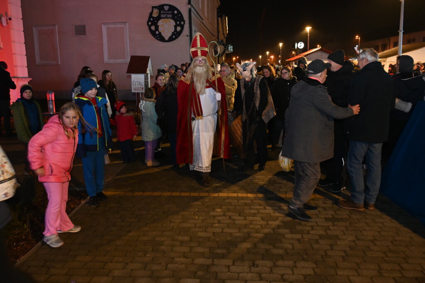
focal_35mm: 31
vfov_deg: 42.3
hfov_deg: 60.3
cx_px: 212
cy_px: 142
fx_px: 366
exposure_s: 1/60
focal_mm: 31
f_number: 4.5
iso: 6400
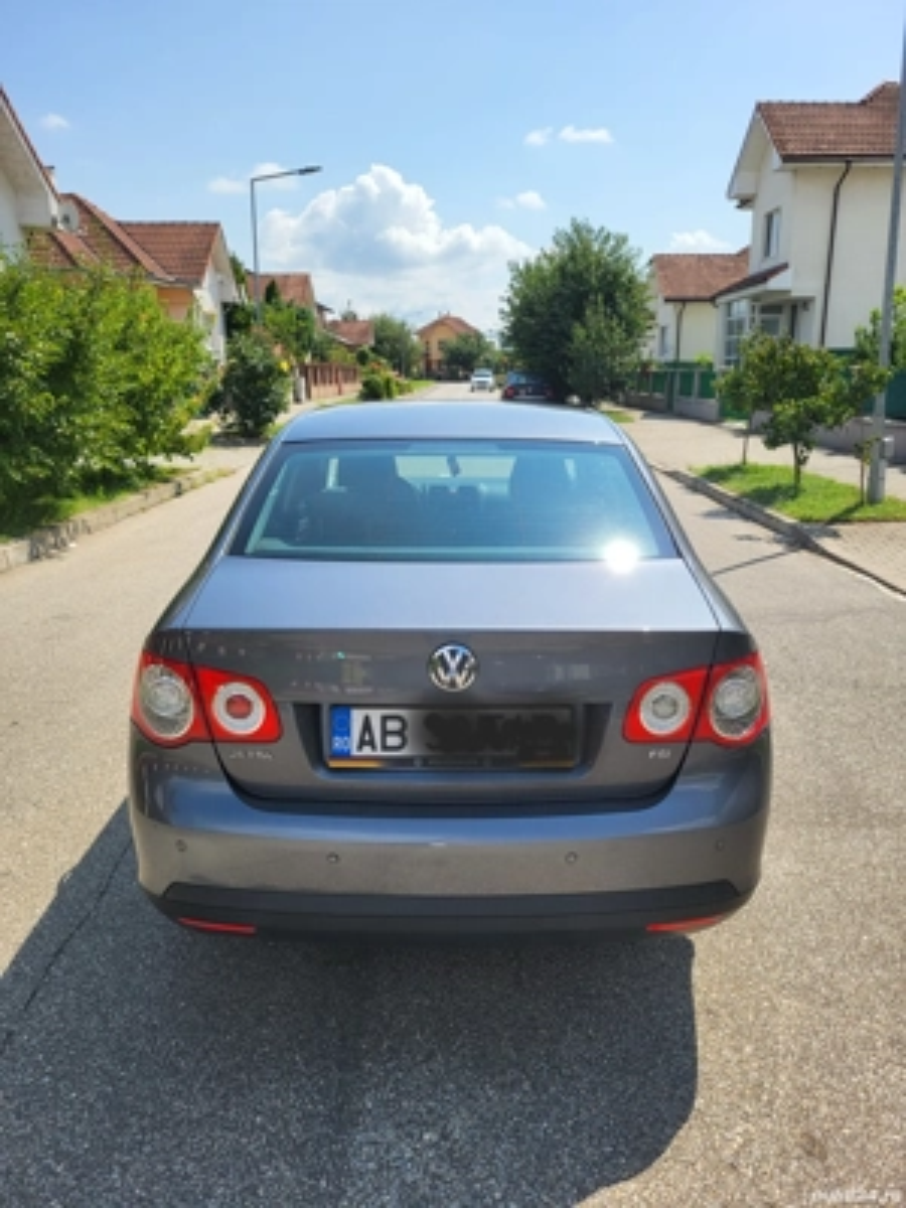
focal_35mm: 26
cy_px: 604
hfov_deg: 53.1
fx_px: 907
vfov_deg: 67.3
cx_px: 453
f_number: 1.8
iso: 40
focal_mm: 5.4
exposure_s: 1/2500
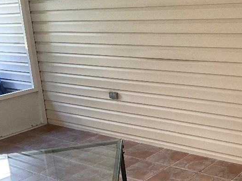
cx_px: 233
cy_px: 77
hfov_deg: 31.6
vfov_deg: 25.6
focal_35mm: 57
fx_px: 399
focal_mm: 3
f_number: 1.8
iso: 50
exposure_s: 1/60
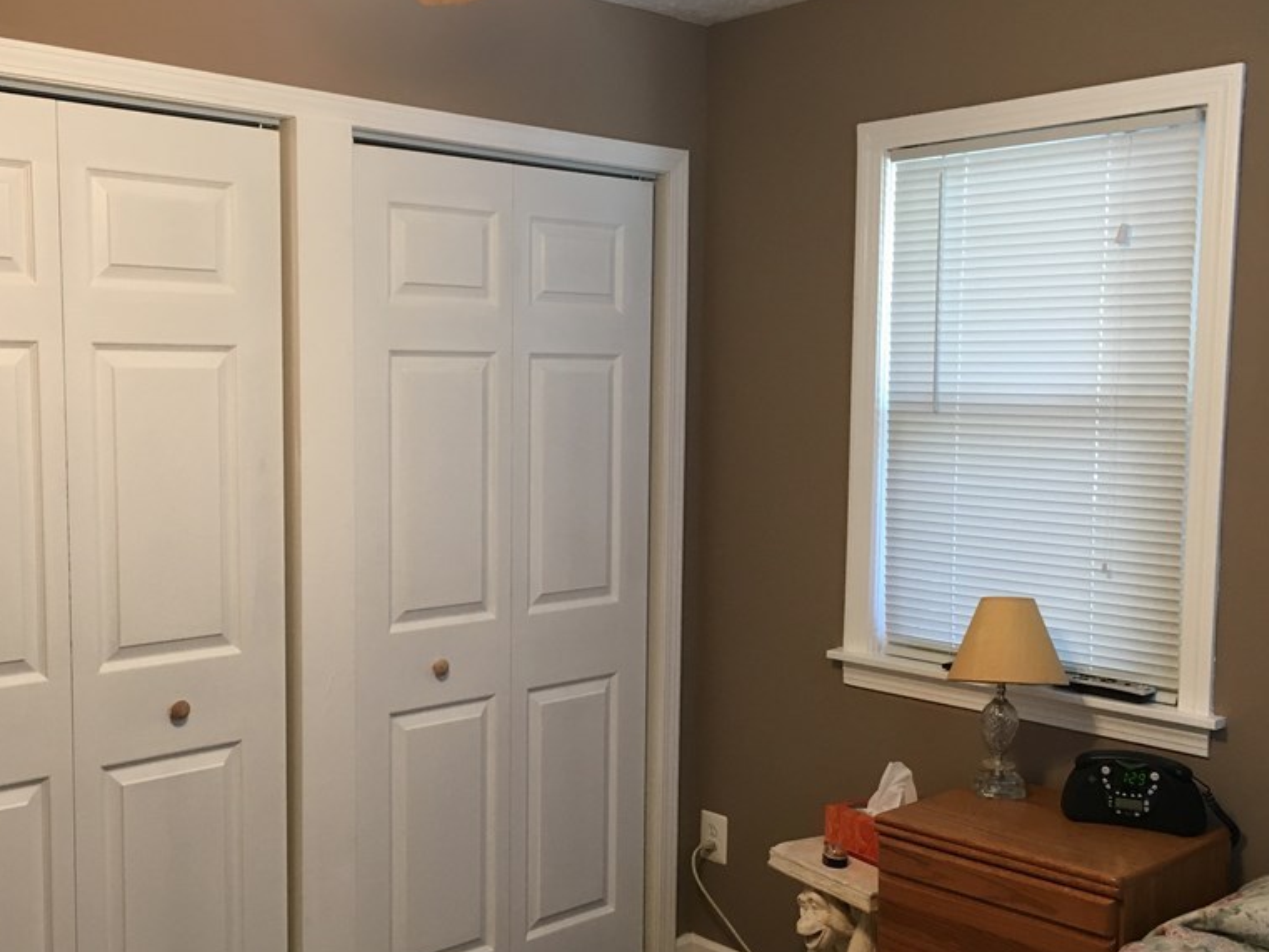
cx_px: 549
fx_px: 1430
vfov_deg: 36.8
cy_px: 517
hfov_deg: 47.7
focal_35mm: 39
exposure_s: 1/30
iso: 100
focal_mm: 4.15
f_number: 2.2
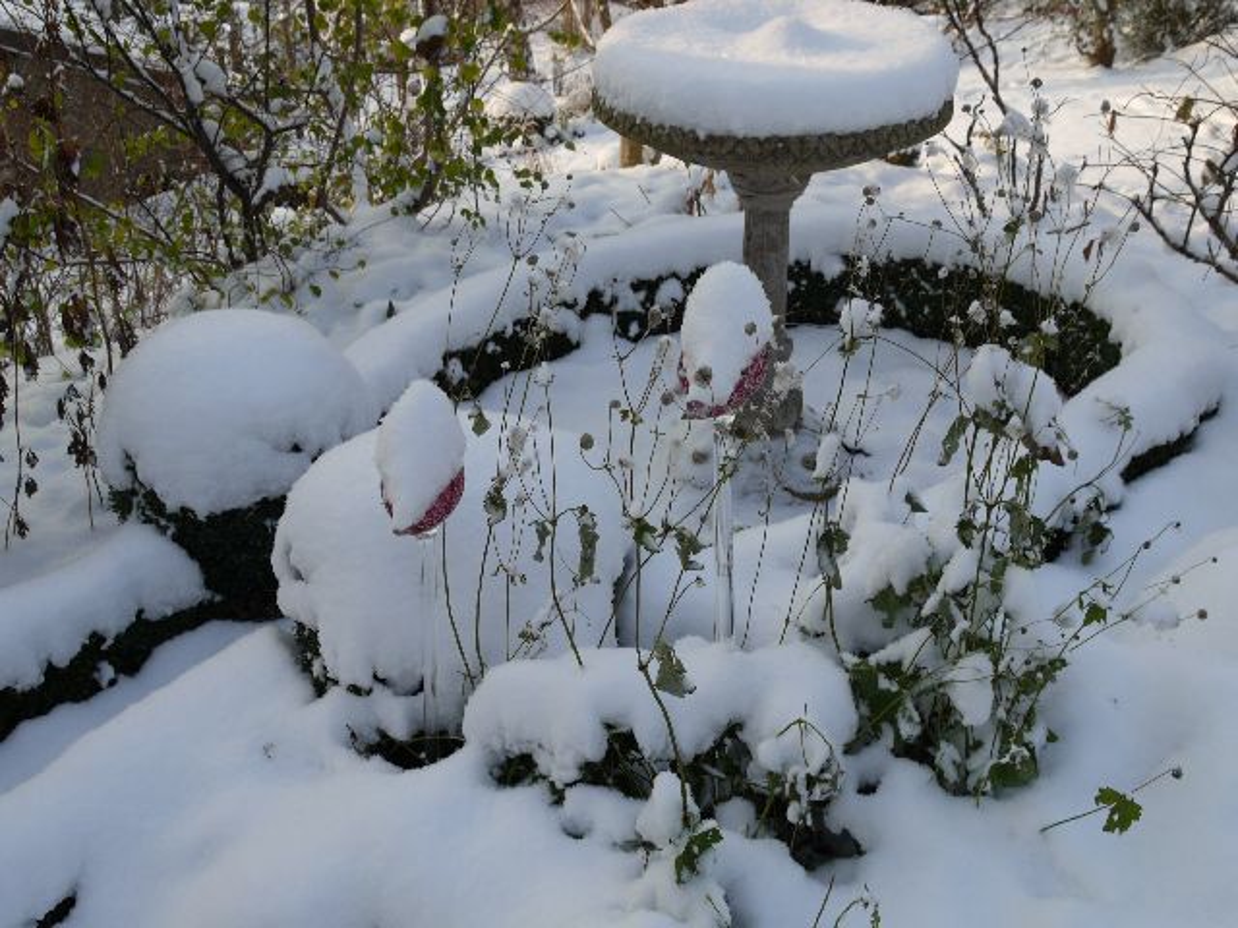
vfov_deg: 34.3
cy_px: 464
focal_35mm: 42
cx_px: 619
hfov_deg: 44.8
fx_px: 1502
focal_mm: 21
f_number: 7.1
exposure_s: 1/125
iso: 100
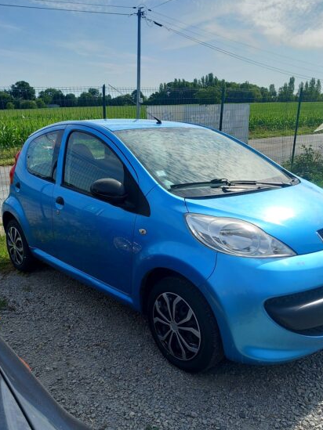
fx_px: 386
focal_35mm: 31
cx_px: 152
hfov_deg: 45.4
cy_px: 238
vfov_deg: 58.2
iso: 20
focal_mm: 4
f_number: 1.8
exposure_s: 1/318
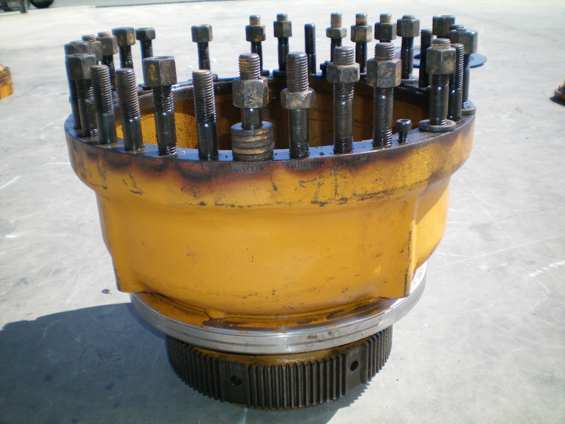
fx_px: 620
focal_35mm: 38
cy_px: 212
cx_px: 282
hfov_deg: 49.0
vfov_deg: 37.7
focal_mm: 6.3
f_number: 3.1
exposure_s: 1/500
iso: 64
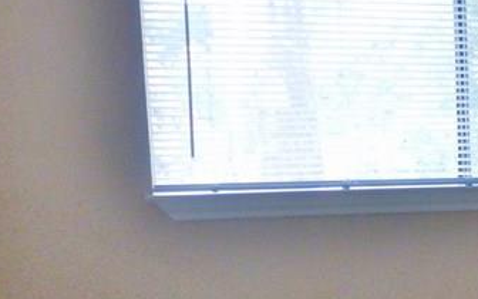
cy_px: 325
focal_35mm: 97
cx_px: 716
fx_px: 1264
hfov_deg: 18.9
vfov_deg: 13.2
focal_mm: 5.5
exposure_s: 1/30
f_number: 3.3
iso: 320
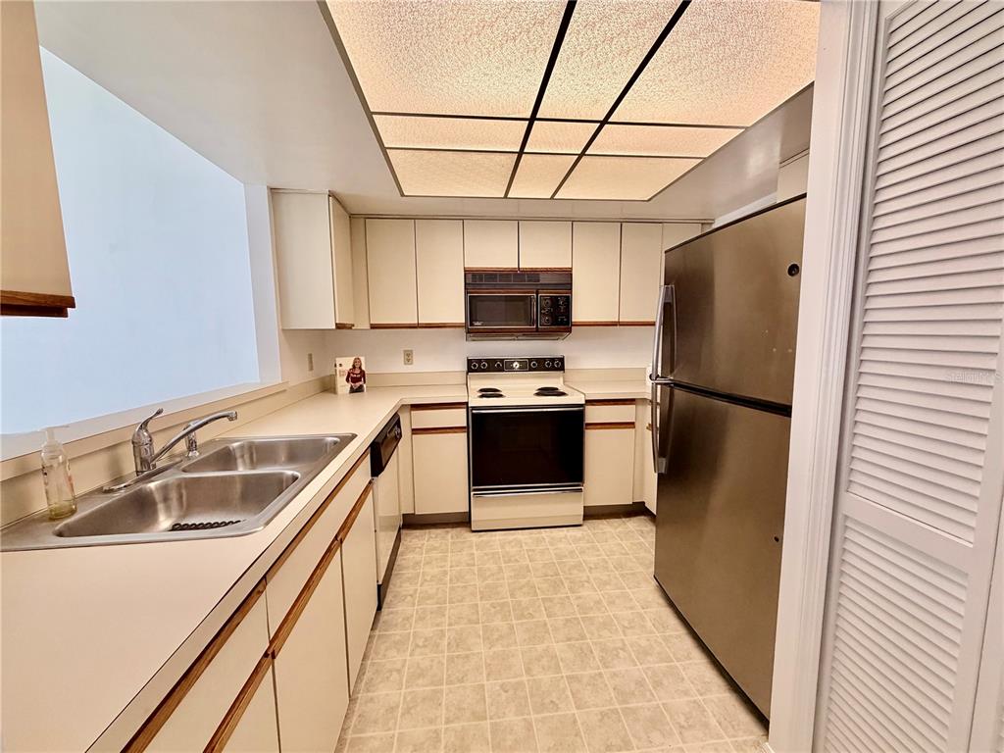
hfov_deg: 102.1
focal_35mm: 14
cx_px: 502
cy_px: 376
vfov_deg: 85.7
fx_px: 406
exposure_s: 1/120
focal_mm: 2.22
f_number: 2.2
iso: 320
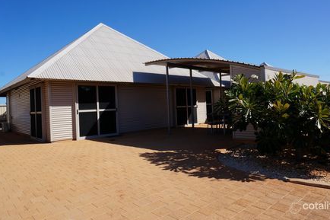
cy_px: 102
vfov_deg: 49.5
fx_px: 238
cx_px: 172
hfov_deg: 69.4
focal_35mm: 26
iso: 100
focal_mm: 16
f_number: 13
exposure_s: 1/125
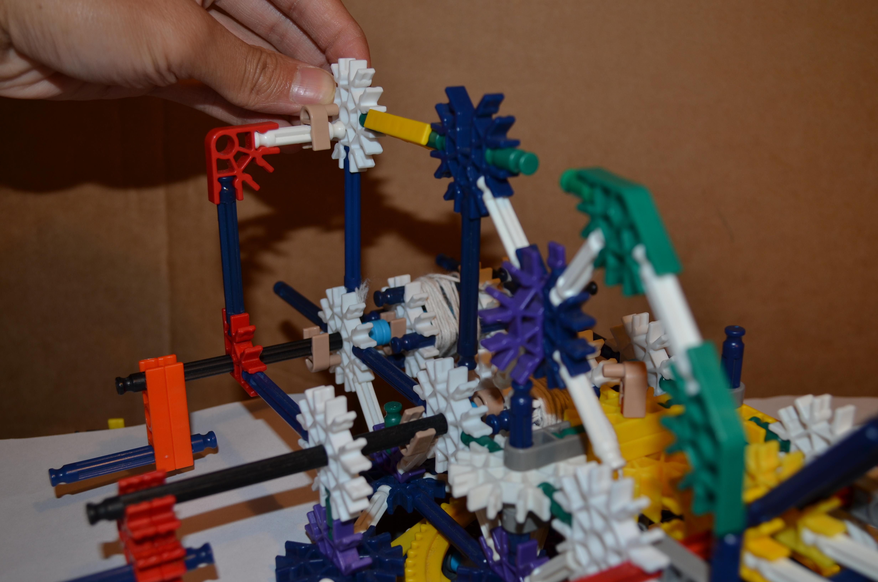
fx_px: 1022
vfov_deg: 31.8
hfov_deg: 46.5
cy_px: 291
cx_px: 439
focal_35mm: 42
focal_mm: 28
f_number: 5.6
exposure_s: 1/30
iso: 200
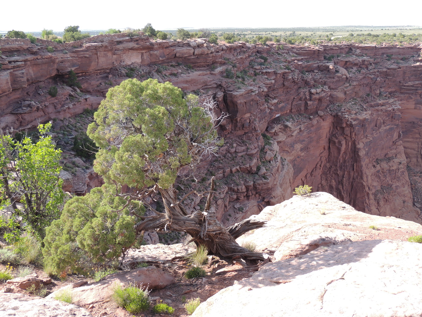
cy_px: 158
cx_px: 211
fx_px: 402
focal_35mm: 33
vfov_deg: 42.9
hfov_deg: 55.4
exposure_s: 1/250
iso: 100
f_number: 3.2
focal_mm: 5.8
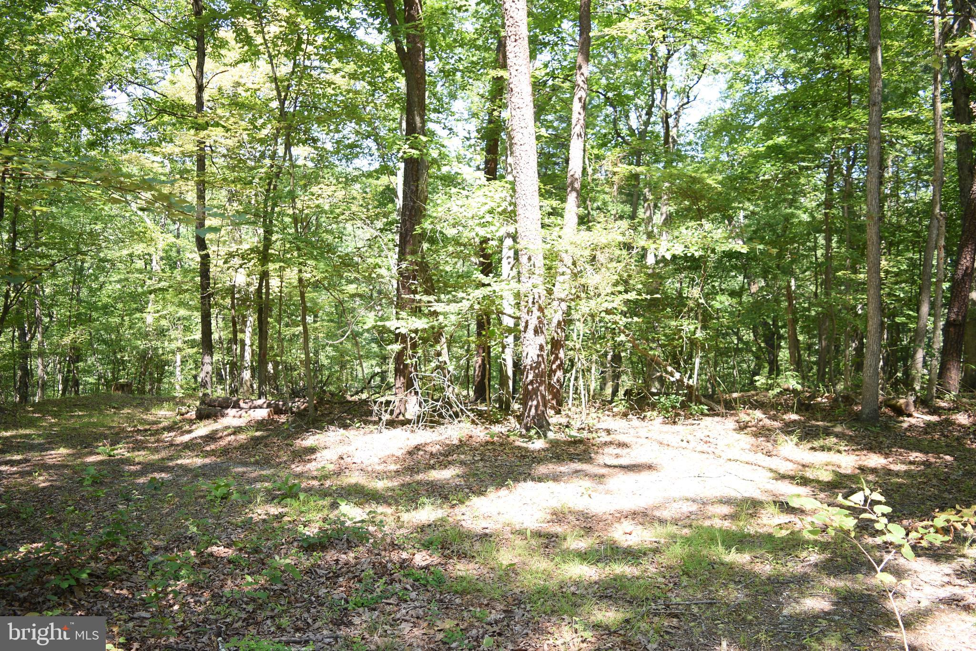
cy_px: 326
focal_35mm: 27
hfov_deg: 67.4
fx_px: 732
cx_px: 488
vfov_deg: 47.9
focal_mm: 18
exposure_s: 1/80
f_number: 3.5
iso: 100
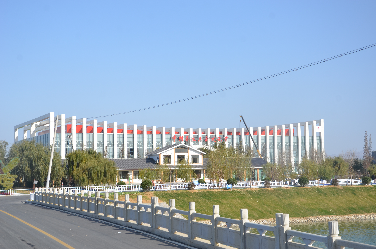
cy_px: 124
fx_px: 625
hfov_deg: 33.5
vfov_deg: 22.5
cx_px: 188
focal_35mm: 60
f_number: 8
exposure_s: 1/250
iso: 100
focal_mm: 40
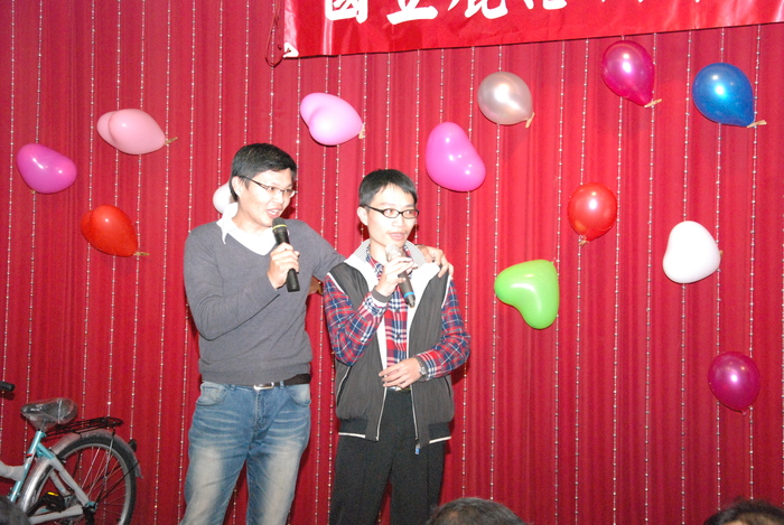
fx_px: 1636
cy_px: 262
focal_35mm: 75
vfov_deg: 18.2
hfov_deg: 27.0
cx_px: 392
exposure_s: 1/200
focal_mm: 50
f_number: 5
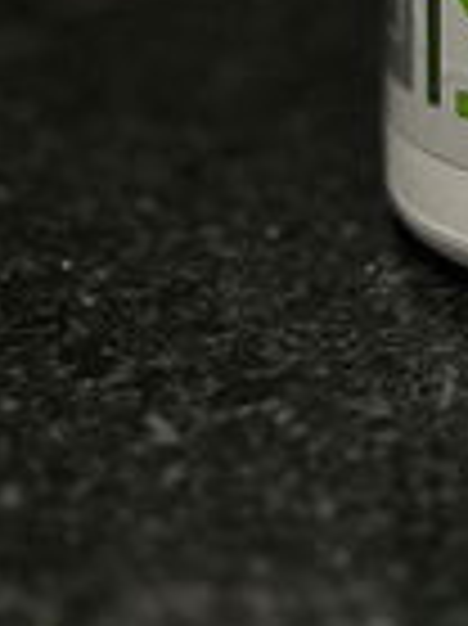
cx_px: 675
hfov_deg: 14.0
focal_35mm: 100
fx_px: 1805
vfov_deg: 16.8
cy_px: -453
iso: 640
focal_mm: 5.7
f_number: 1.5
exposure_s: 1/38
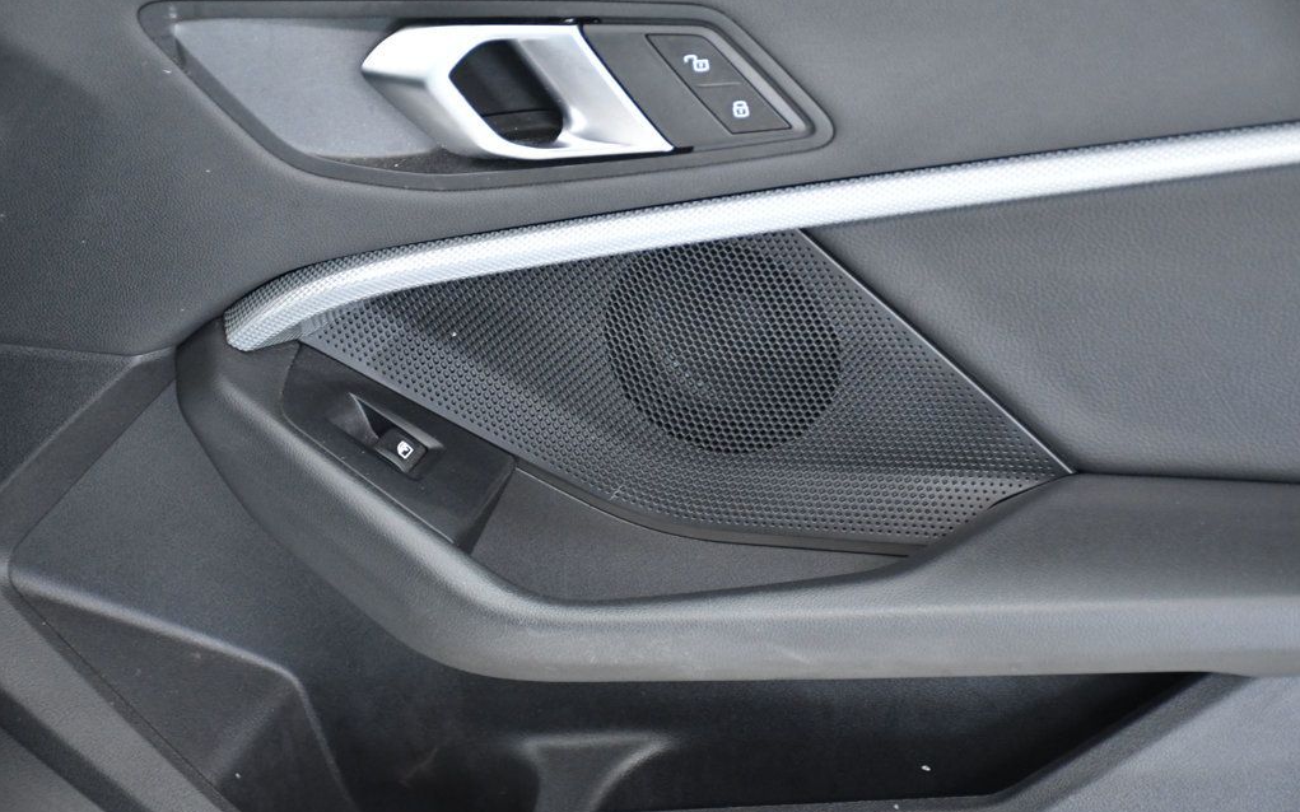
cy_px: 409
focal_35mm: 92
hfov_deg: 22.6
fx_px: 3259
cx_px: 651
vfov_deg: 14.2
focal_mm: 60
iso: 2500
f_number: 5
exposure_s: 1/100
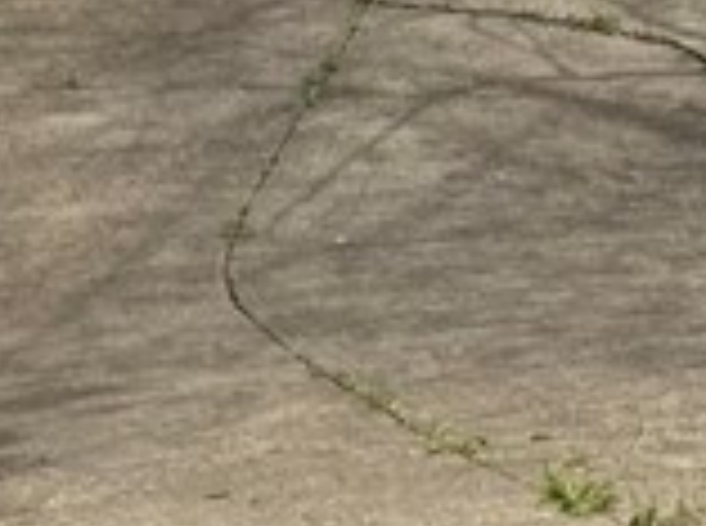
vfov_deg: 4.7
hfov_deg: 6.3
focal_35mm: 314
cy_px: -108
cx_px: 773
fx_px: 6389
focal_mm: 6.76
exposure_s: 1/2976
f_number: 1.78
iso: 100
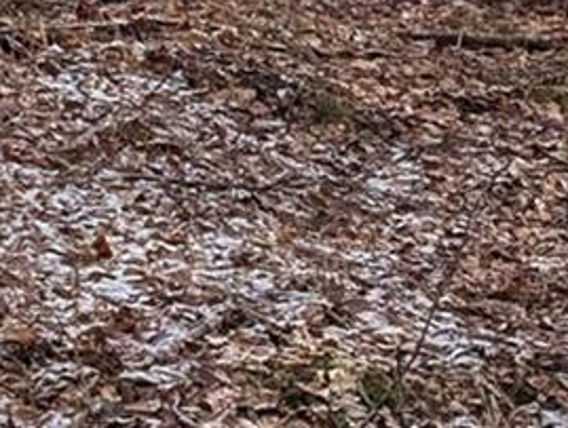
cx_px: 51
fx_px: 2993
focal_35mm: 182
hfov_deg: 10.8
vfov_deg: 7.6
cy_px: -618
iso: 48
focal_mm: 6.81
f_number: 1.85
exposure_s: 1/2976
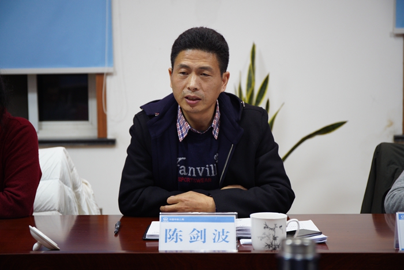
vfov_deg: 19.5
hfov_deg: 28.8
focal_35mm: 70
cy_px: 135
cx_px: 202
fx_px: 786
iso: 2000
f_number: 4
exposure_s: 1/40
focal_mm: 70
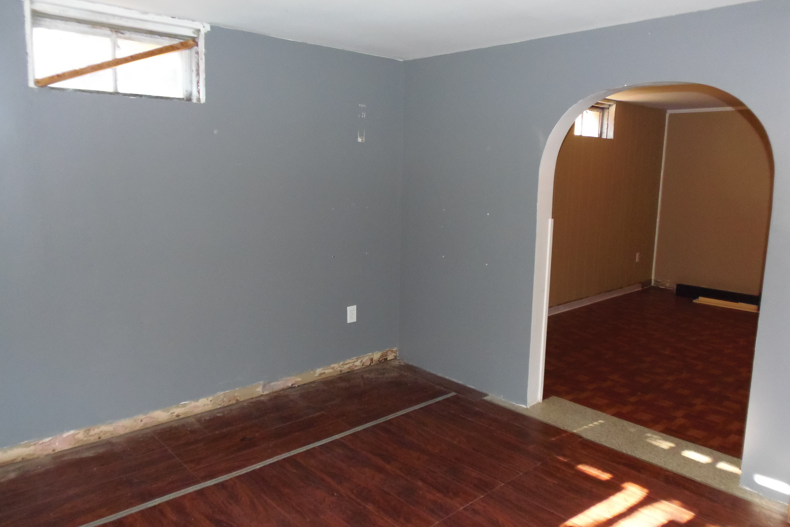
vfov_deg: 51.3
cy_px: 271
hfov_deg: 71.5
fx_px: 549
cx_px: 395
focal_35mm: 25
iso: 320
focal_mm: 4.3
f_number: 2.9
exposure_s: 1/30
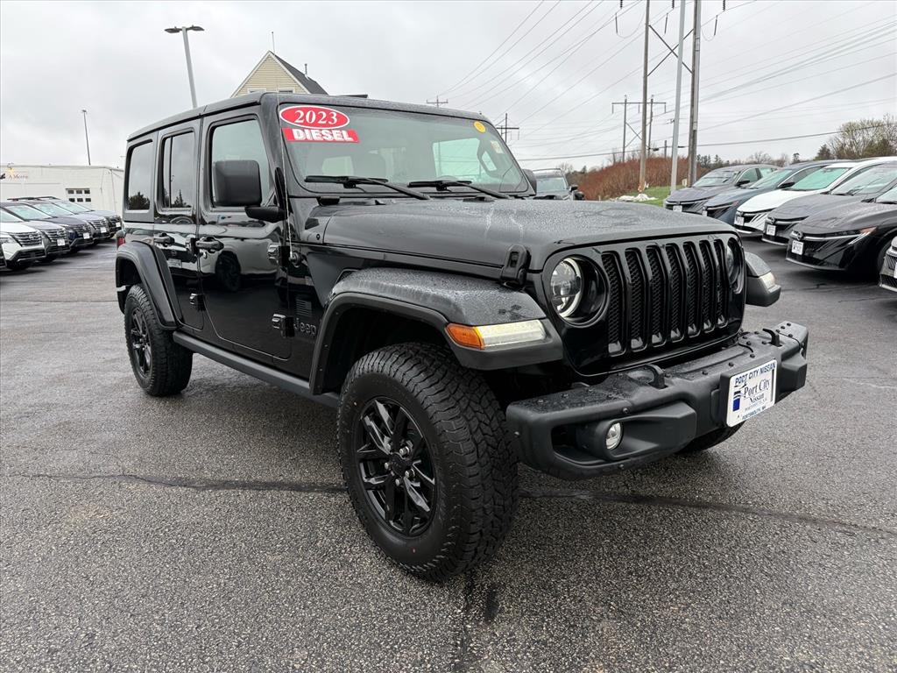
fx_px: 622
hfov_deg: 71.6
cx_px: 448
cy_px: 336
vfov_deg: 56.8
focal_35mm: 24
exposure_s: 1/677
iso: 100
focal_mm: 6.76
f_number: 1.78
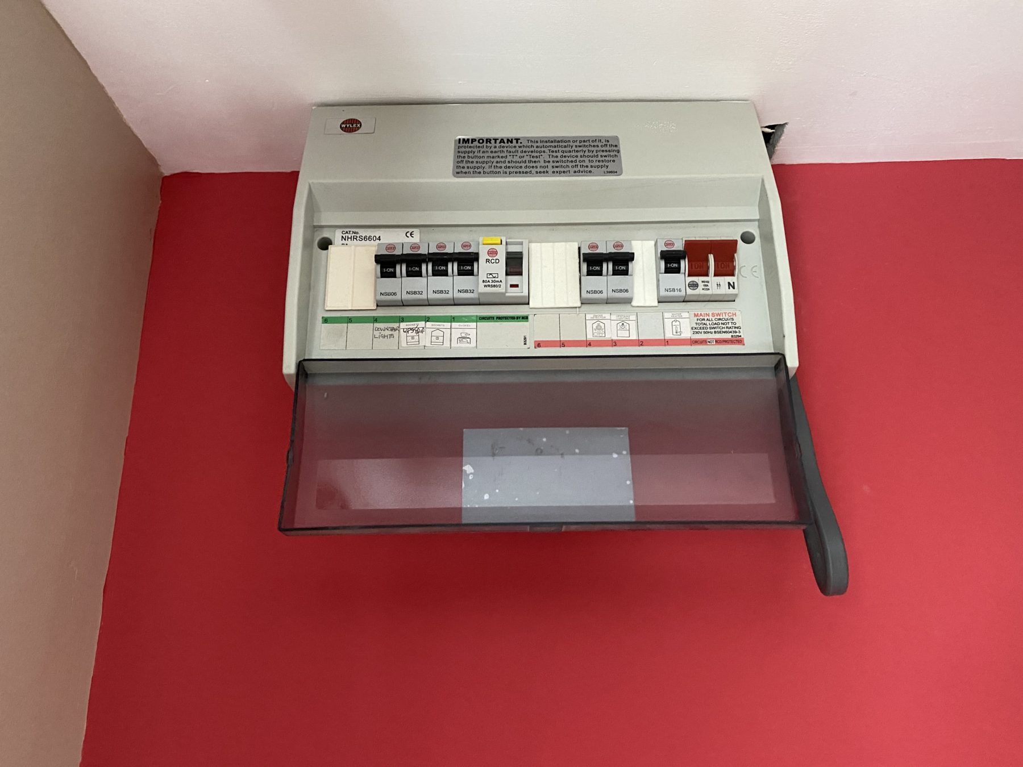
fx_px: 768
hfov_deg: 67.3
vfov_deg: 53.1
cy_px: 384
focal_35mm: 26
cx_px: 512
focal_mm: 4.25
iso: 640
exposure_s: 1/32
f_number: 1.8
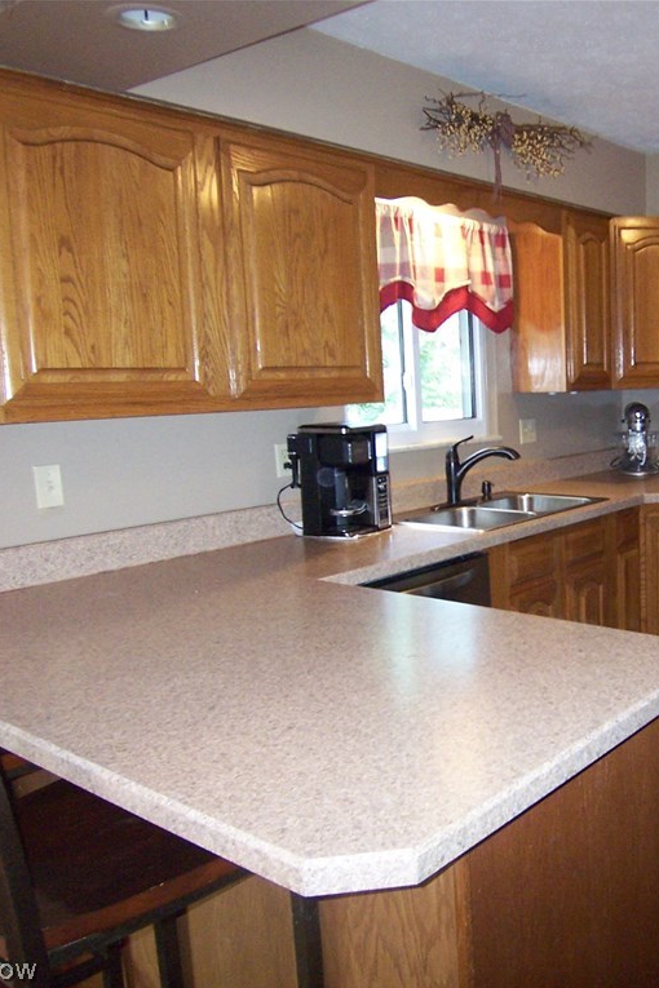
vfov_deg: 58.7
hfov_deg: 38.9
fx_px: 879
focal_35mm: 32
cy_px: 495
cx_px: 565
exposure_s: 1/30
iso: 200
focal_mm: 3.8
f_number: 2.8
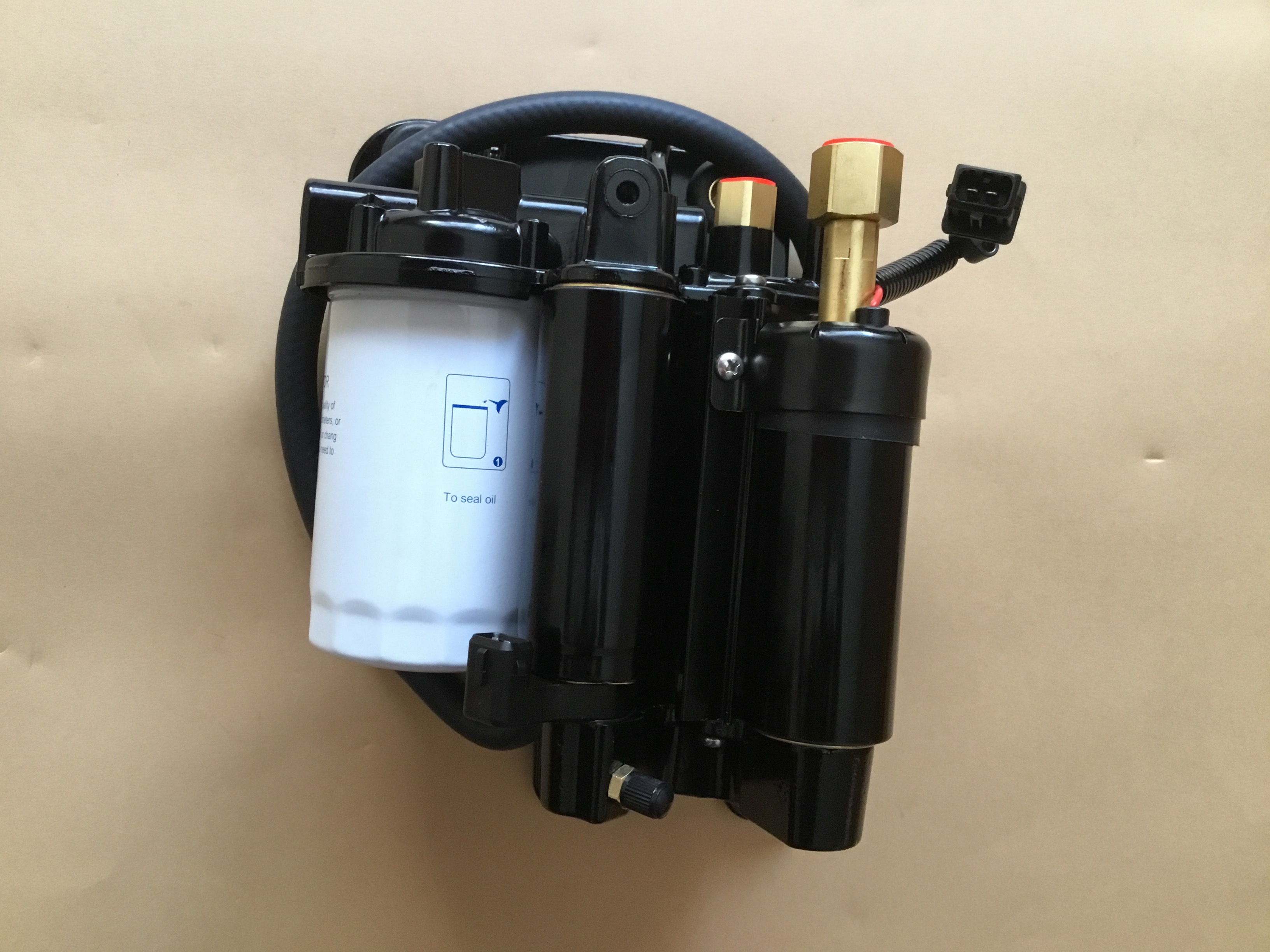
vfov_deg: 45.4
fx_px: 1137
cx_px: 635
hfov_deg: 58.4
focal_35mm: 31
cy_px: 476
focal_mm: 3.3
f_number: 2.4
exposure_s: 1/33
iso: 200
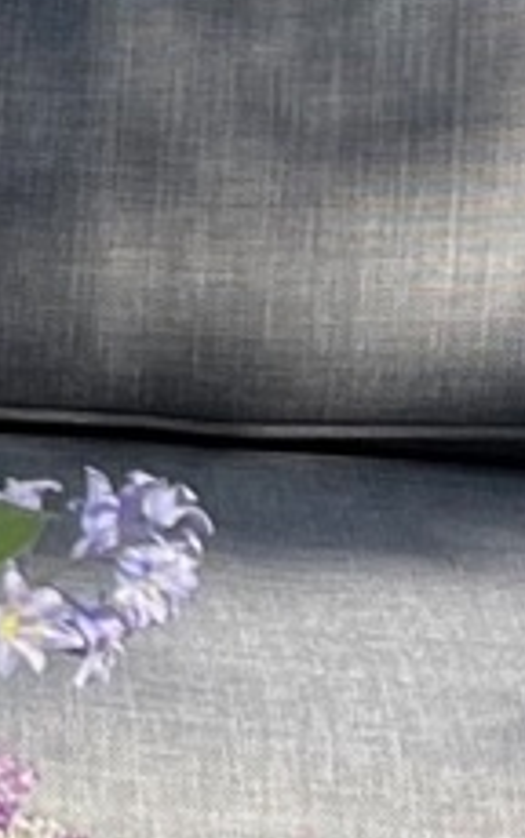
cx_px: -1779
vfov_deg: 8.4
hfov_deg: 4.8
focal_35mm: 240
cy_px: -650
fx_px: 5487
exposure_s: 1/2882
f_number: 1.6
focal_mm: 4.2
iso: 32
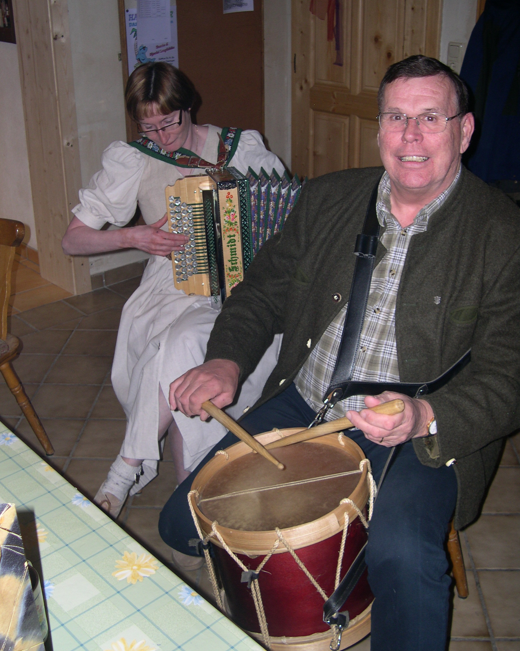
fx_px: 770
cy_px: 316
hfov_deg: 37.3
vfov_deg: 45.8
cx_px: 258
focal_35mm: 40
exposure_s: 1/60
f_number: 2.8
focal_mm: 8
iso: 100
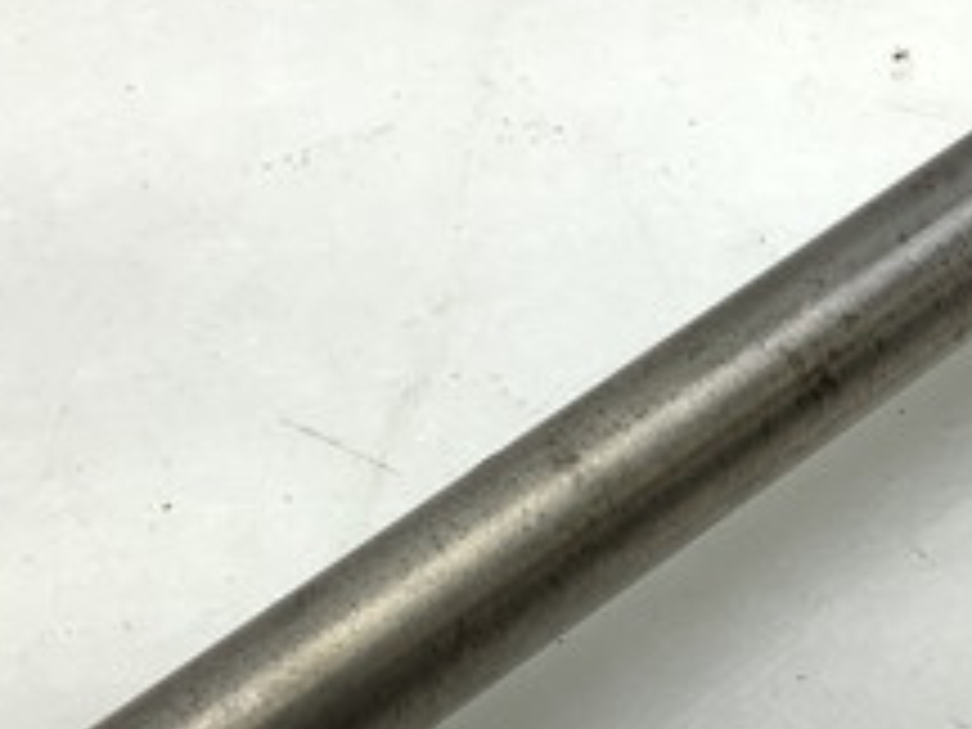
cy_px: 482
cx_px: 634
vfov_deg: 17.1
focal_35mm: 86
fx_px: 2415
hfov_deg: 22.7
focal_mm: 3.3
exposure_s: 1/179
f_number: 2.4
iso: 25
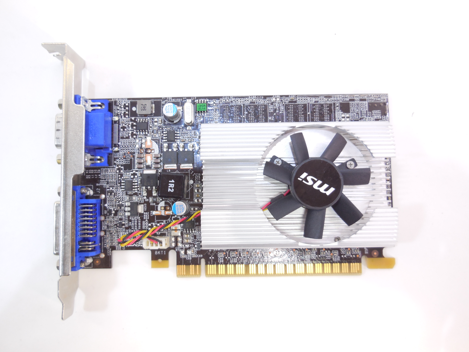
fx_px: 339
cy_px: 176
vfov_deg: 54.9
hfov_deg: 69.4
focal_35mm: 25
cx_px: 234
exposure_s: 1/40
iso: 125
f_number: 3.1
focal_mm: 4.5
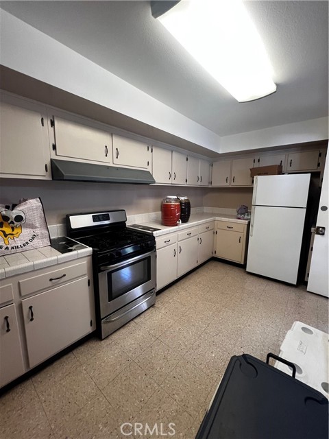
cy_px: 220
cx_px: 164
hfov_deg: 89.9
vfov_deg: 106.2
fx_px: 165
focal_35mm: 13
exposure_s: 1/60
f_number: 1.8
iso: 200
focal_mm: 1.57
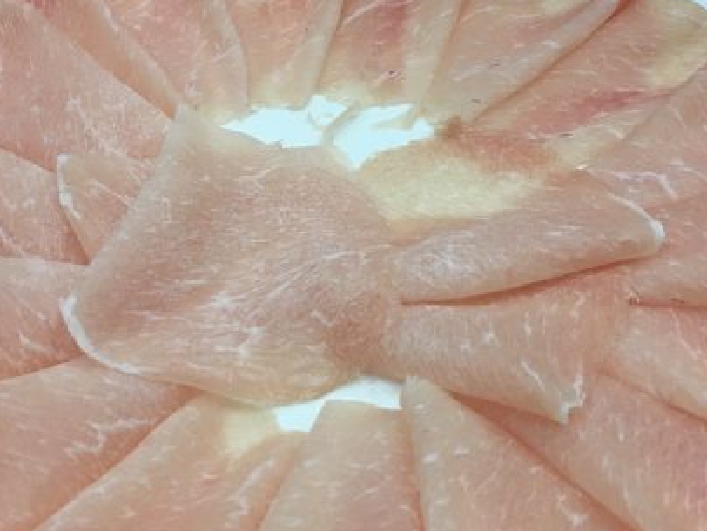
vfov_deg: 29.0
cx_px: 347
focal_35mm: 50
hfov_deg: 38.2
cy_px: 332
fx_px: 1022
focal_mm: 4.15
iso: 40
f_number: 2.2
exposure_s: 1/17
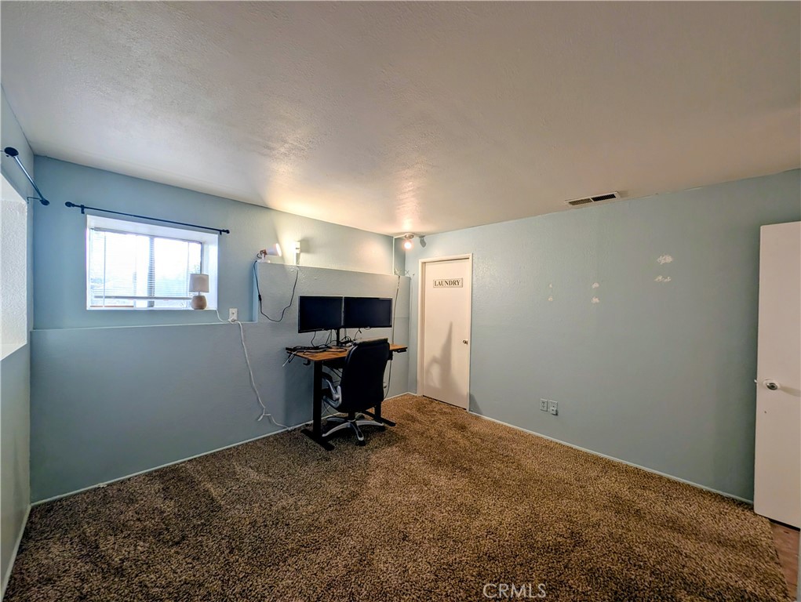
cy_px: 301
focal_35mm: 12
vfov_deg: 94.6
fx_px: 278
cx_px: 400
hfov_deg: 110.5
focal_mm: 2.23
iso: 91
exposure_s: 1/24
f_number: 1.95
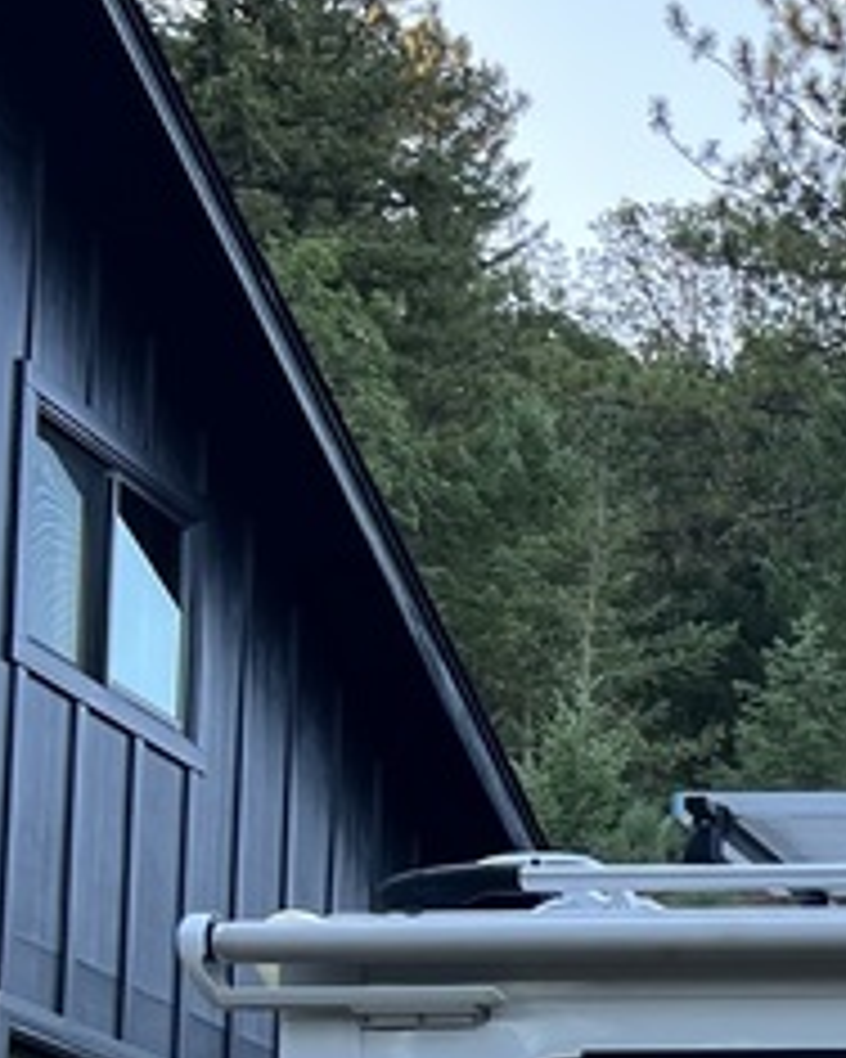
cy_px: 1351
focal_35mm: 108
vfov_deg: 16.8
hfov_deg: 12.2
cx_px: 1827
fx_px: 3380
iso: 50
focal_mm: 5.7
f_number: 1.5
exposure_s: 1/345
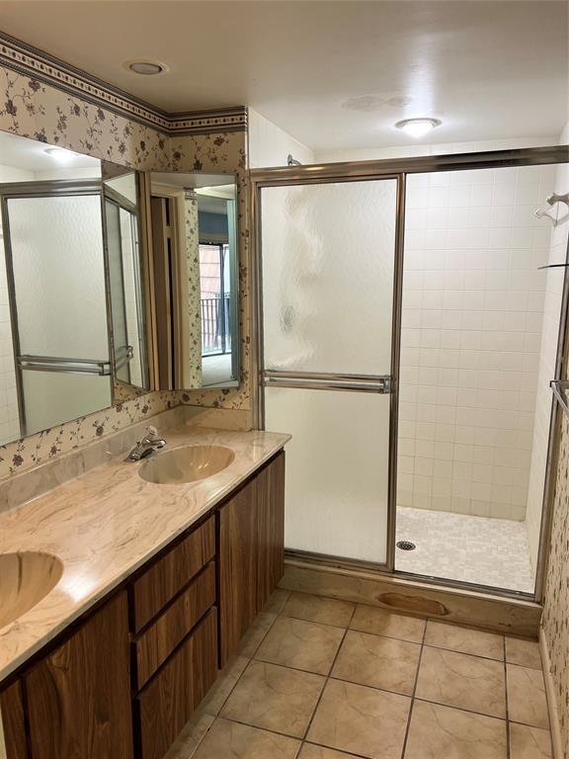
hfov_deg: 53.1
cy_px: 380
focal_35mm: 26
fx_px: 570
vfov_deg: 67.3
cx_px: 284
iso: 80
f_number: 1.5
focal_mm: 5.7
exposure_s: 1/60
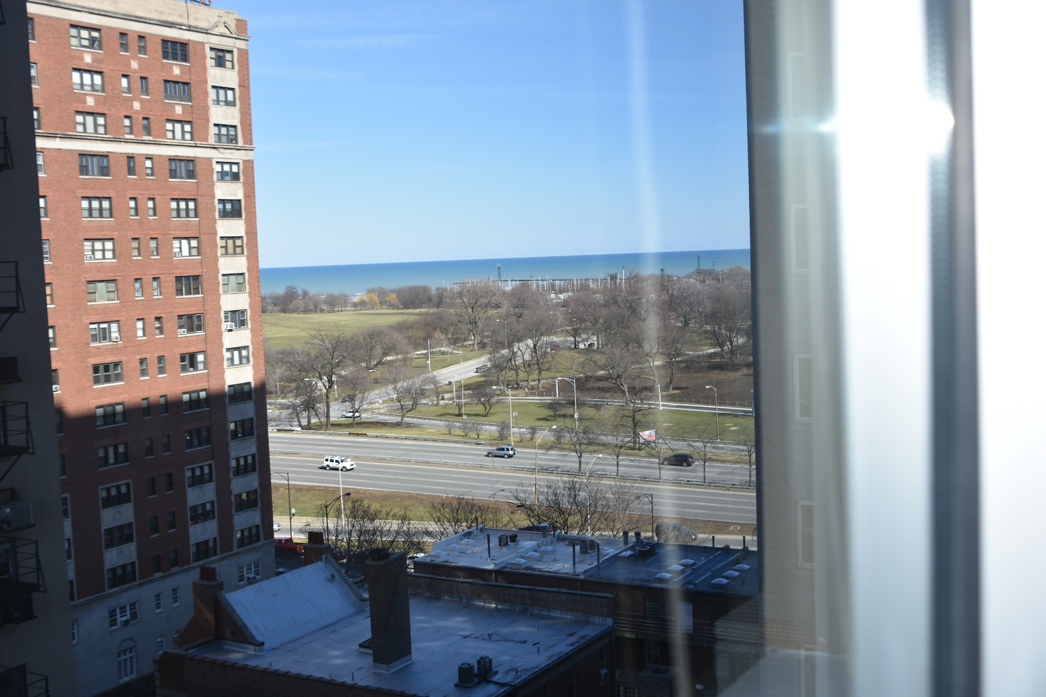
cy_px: 348
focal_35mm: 42
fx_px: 1220
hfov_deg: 46.4
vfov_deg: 31.9
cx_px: 523
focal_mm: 28
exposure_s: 1/250
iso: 100
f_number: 4
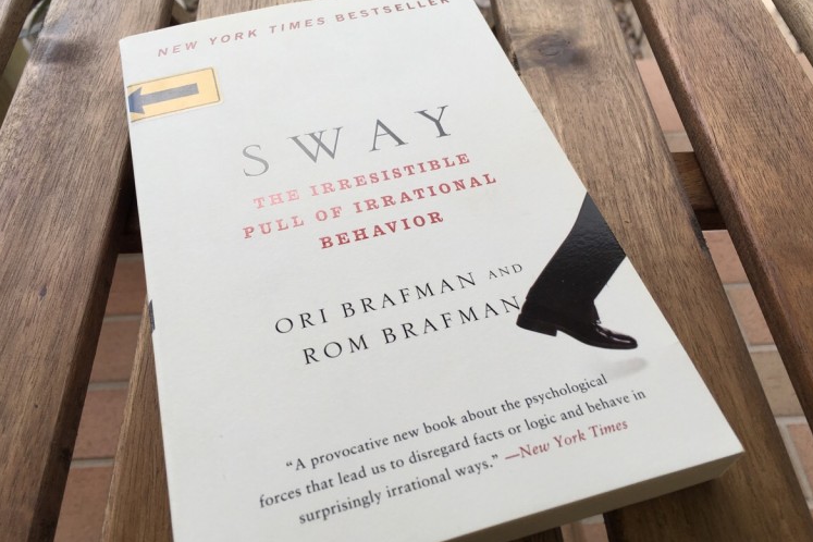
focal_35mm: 31
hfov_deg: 60.3
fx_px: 700
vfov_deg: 42.3
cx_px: 398
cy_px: 266
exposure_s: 1/396
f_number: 2.2
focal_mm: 4.15
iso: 25
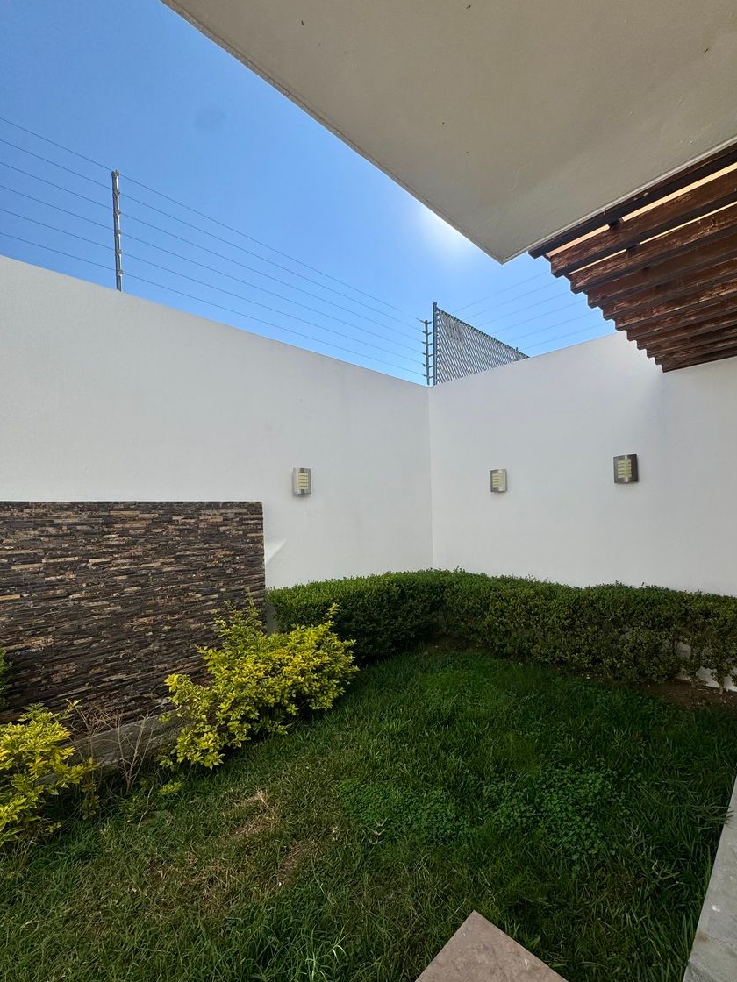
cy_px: 523
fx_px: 426
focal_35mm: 15
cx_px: 389
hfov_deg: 81.7
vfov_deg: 98.0
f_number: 2.2
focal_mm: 2.22
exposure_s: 1/2985
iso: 50
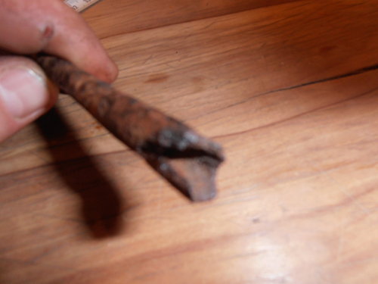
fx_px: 262
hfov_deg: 71.6
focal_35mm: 24
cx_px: 189
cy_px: 142
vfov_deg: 56.8
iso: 125
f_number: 3
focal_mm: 4.2
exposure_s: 1/30
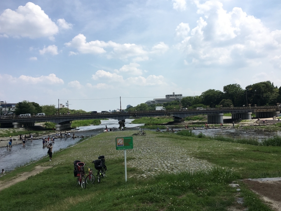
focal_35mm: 33
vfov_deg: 42.9
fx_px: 268
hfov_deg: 55.3
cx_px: 148
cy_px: 101
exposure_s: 1/2331
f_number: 2.2
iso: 25
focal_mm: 4.15
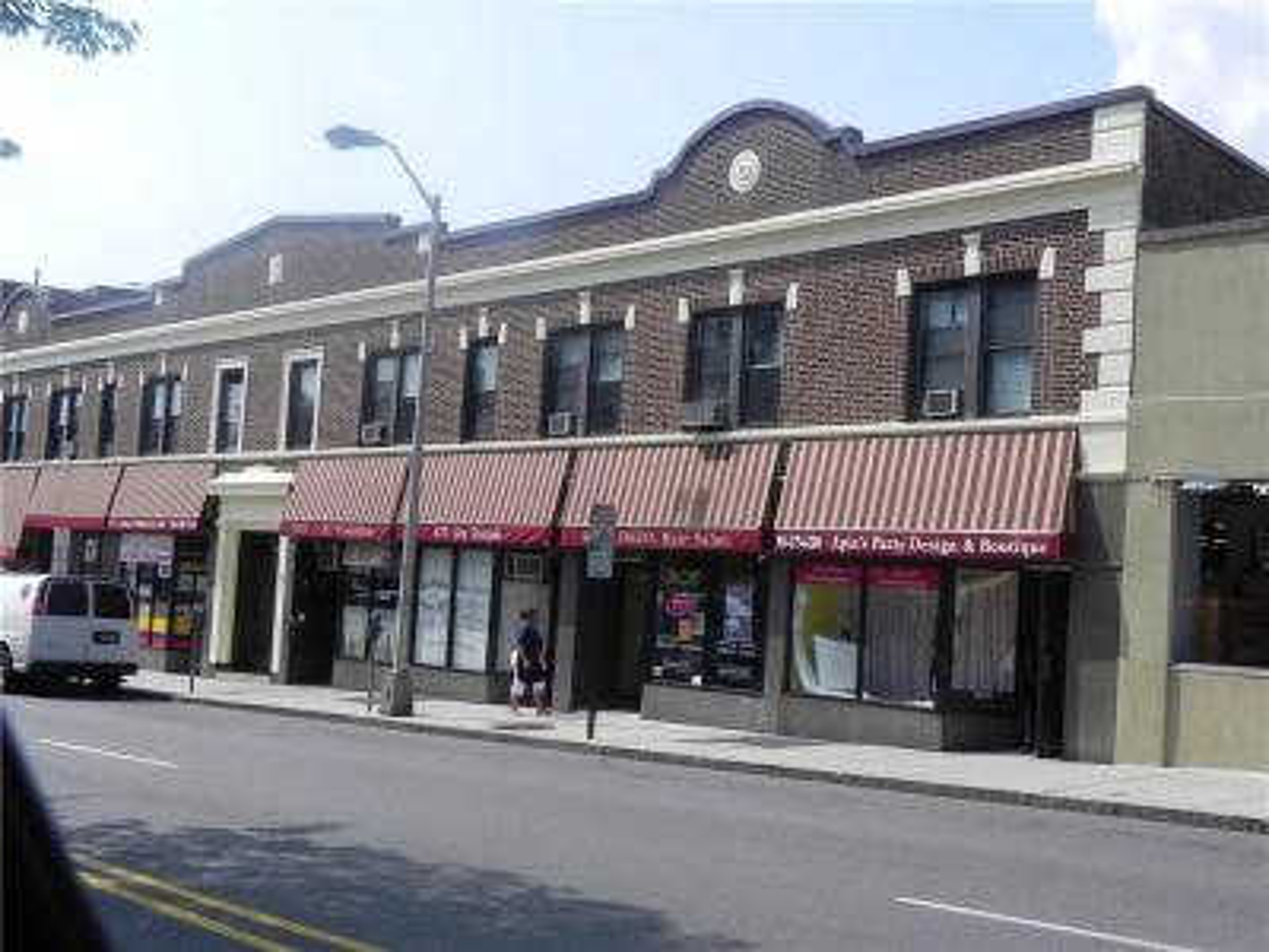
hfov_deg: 45.8
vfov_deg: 35.1
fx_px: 1503
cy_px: 476
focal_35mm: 41
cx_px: 634
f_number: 7.1
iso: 160
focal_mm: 7.3
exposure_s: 1/395
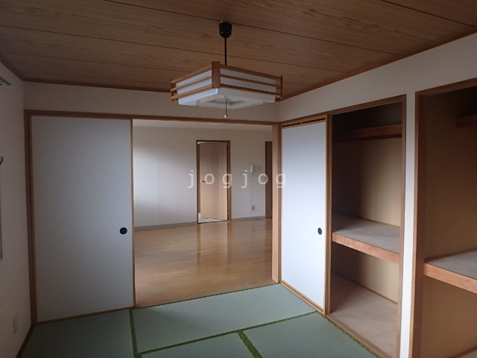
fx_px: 289
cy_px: 179
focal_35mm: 21
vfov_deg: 63.4
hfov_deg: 79.0
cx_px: 238
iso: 200
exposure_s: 1/40
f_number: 3.5
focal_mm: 3.7
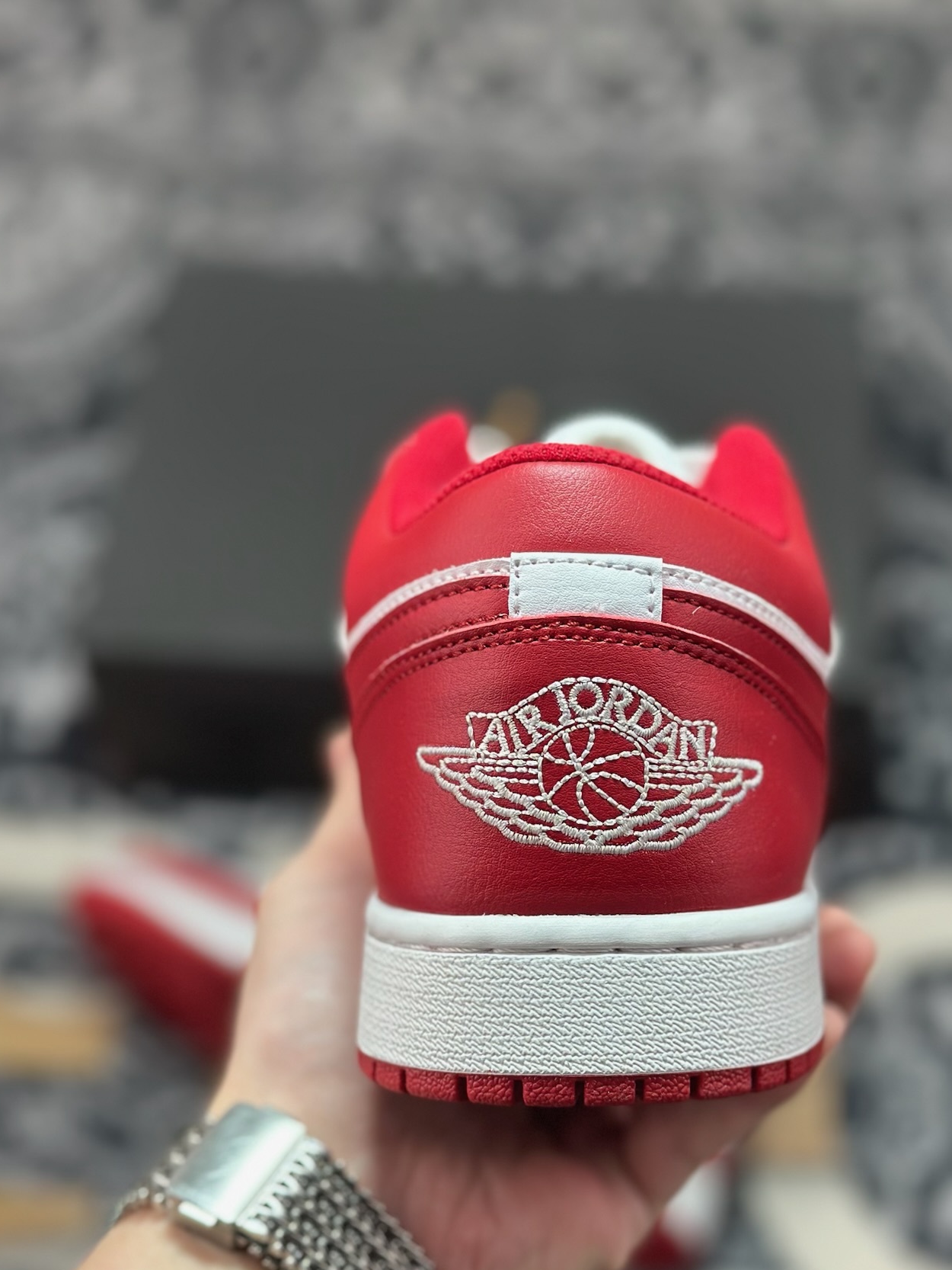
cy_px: 780
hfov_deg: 24.8
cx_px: 564
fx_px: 2163
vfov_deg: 32.6
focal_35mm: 59
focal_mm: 6.86
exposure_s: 1/478
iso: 80
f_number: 1.78
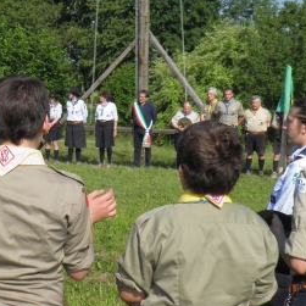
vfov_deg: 21.9
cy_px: 121
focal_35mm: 79
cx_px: 28
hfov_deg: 21.4
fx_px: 790
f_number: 3.6
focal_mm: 4.9
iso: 50
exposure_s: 1/800
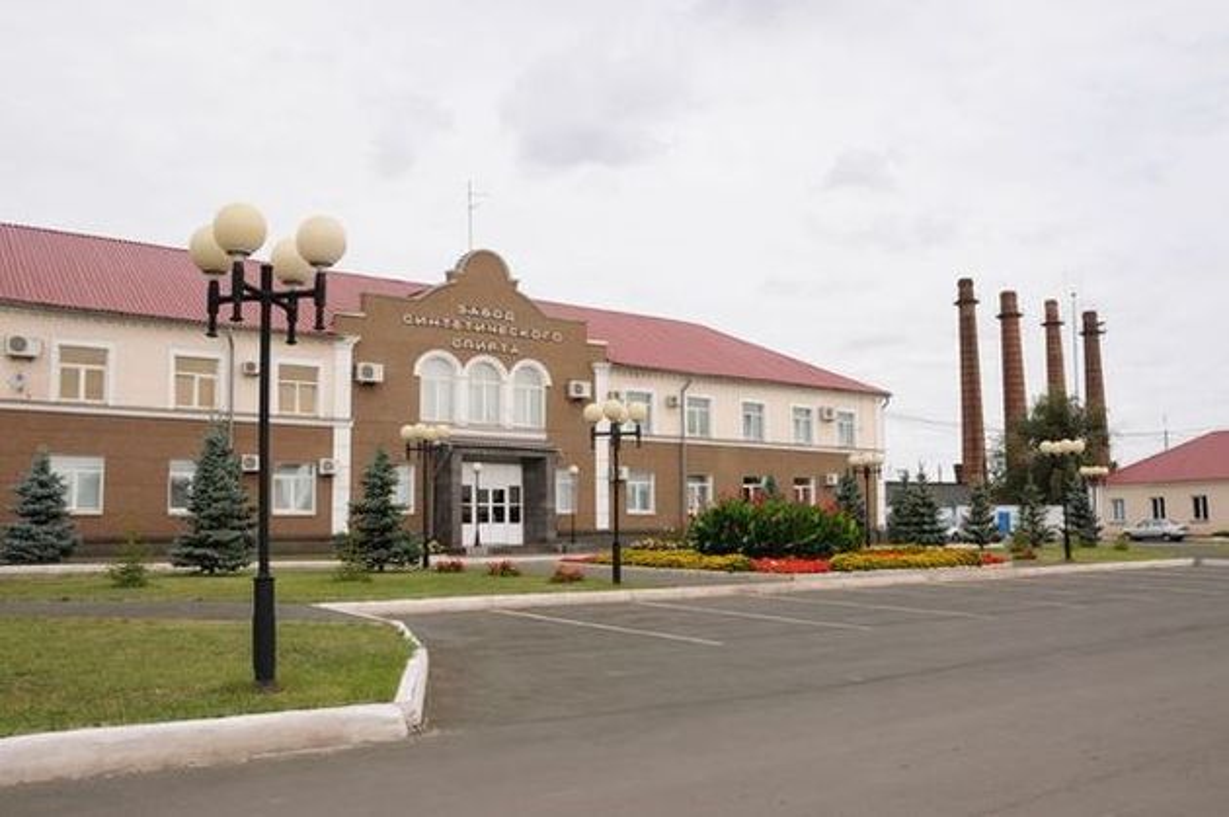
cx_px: 614
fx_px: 1023
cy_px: 408
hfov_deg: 62.0
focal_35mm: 30
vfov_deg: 43.5
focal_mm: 20
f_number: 11
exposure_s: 1/250
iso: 200
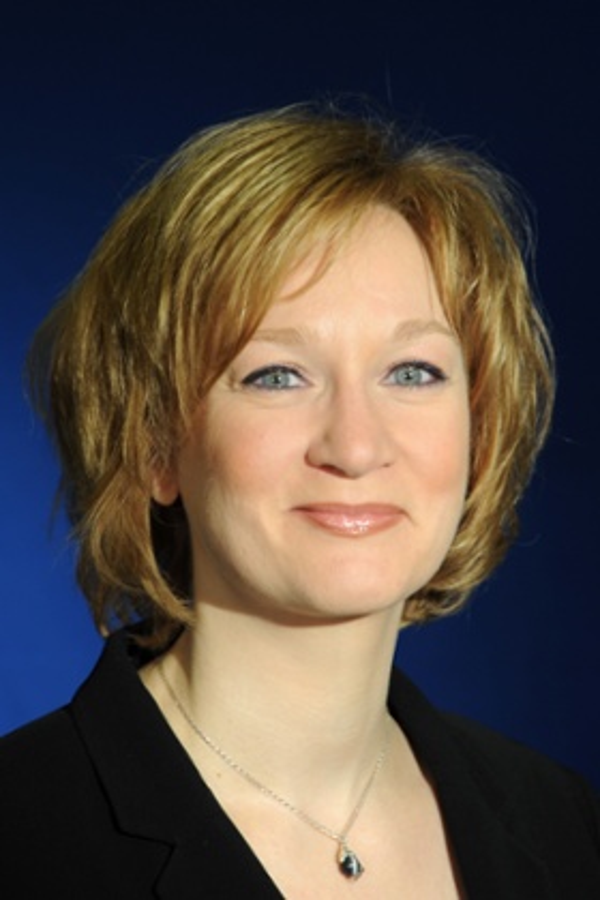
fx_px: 3000
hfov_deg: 11.4
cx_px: 300
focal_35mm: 120
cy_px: 450
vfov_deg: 17.1
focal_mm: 120
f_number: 5.6
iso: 200
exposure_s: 1/20
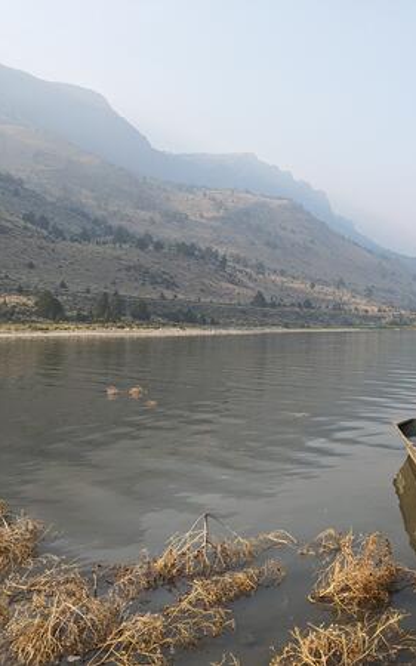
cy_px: 333
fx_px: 617
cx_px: 441
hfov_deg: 33.2
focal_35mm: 34
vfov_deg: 56.7
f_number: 1.85
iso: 62
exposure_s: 1/1011
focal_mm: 6.81
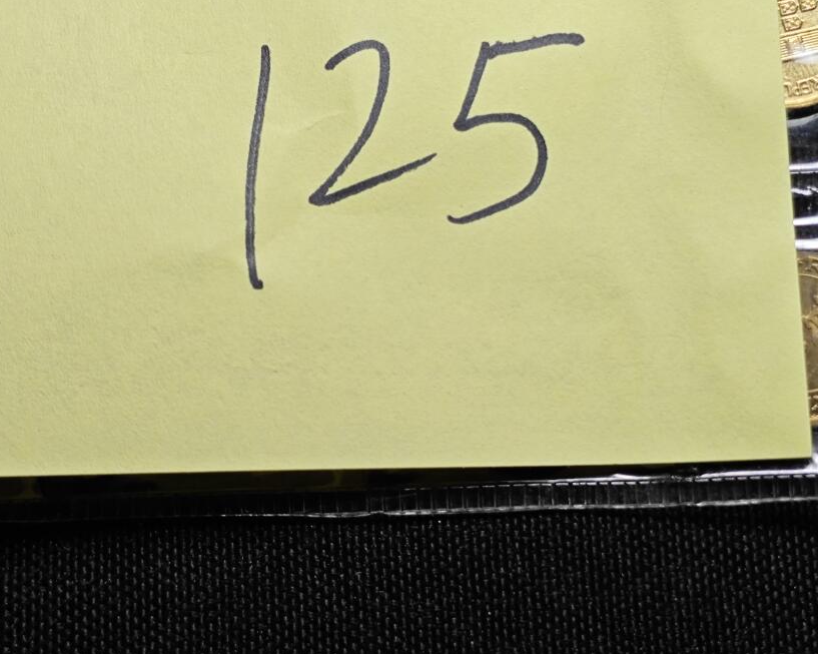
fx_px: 1984
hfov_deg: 23.3
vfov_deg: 18.6
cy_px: 199
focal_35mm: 82
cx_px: 325
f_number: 1.6
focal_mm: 5.84
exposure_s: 1/100
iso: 100
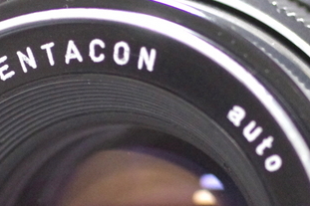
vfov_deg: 3.4
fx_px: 3486
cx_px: 198
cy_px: 180
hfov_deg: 5.1
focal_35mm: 405
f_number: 3.2
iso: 2500
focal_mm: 70
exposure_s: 1/40
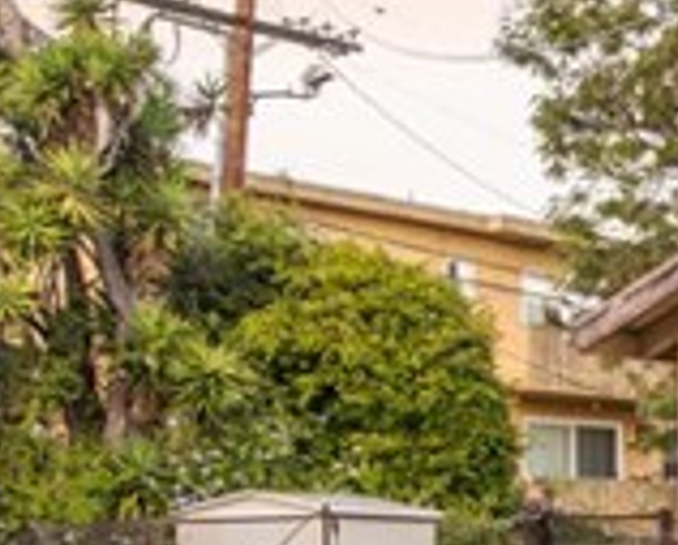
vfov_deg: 17.9
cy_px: 487
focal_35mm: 85
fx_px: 1709
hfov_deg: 18.4
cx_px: 1167
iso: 400
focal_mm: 14
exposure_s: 1/20
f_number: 5.6
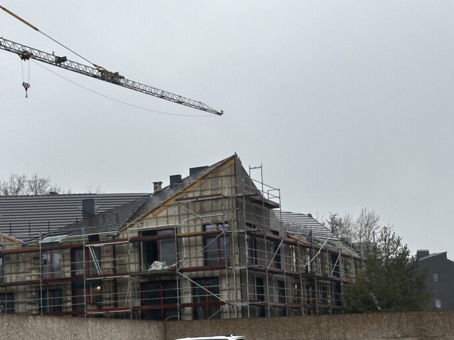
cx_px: 175
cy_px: 243
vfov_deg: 20.6
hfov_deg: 27.3
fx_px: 931
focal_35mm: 71
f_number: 1.78
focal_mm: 6.86
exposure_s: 1/146
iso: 50
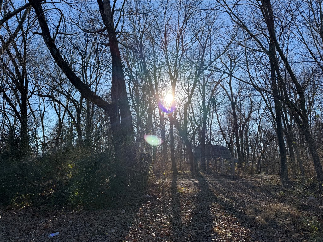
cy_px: 121
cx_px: 162
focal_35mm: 24
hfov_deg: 71.6
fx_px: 224
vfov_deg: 56.8
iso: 80
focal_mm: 6.76
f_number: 1.78
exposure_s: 1/2370
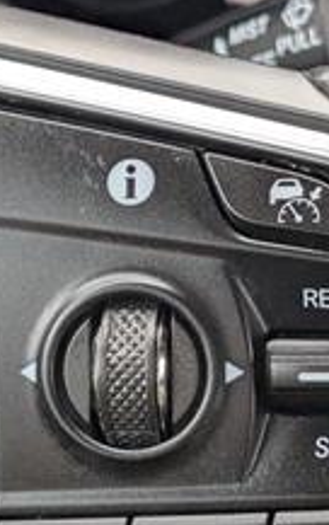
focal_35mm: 153
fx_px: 2191
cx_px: 138
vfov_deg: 13.6
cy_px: 336
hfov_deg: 8.6
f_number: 1.68
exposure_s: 1/213
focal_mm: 6.9
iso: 80
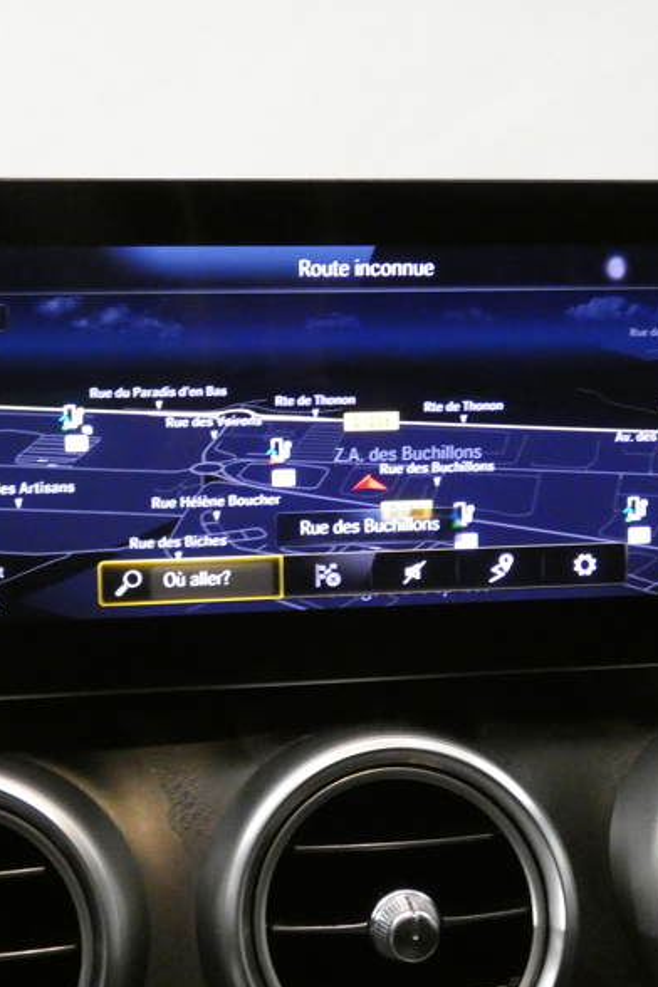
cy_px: 502
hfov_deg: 23.4
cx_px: 359
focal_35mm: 58
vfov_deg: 34.5
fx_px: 1590
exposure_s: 1/30
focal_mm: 7.3
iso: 1600
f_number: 3.6
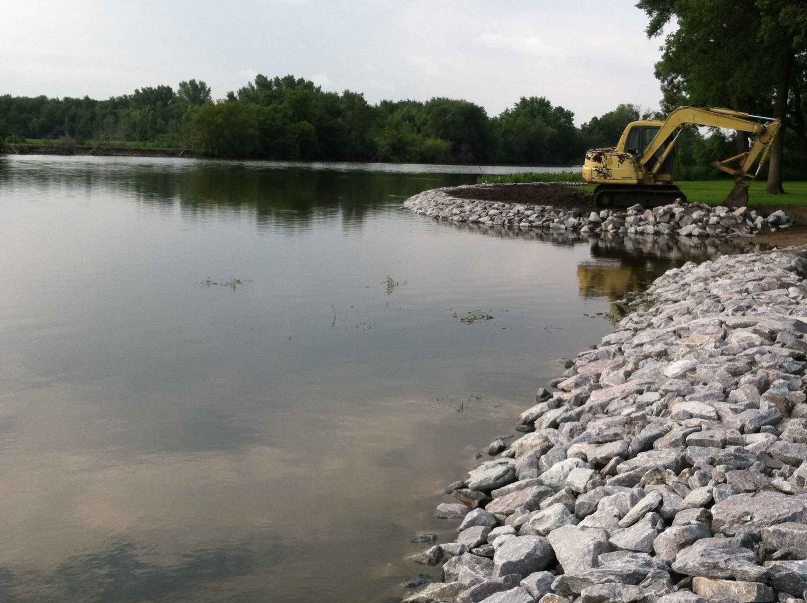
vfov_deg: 30.2
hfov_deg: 39.4
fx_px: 1117
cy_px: 328
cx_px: 521
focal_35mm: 48
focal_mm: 3.85
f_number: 2.8
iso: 80
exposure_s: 1/667
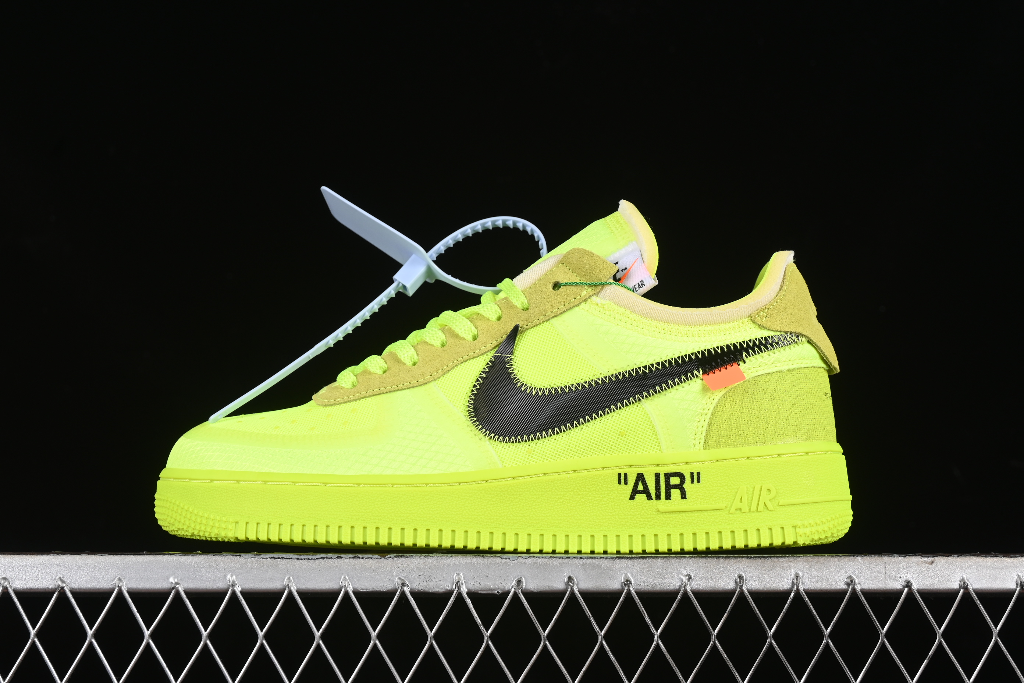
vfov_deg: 18.2
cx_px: 512
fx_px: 2133
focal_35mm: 75
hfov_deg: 27.0
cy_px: 342
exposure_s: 1/80
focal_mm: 50
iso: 160
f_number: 8
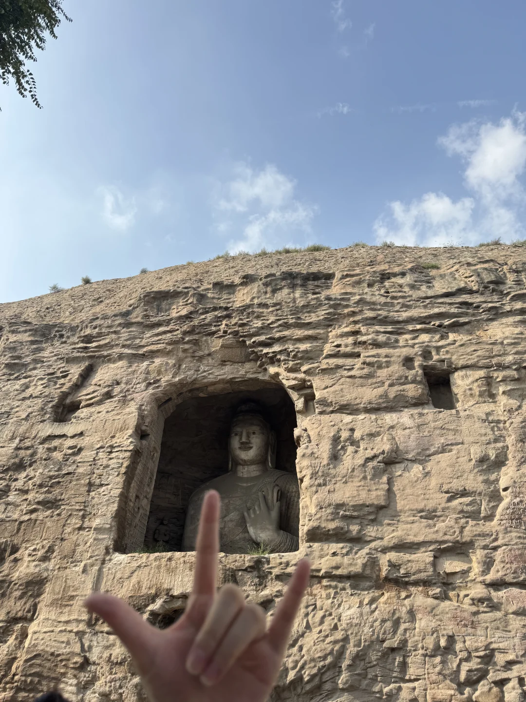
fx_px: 486
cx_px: 263
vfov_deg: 71.6
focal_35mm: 24
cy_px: 351
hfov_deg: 56.8
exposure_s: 1/2506
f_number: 1.78
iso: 80
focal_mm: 6.76
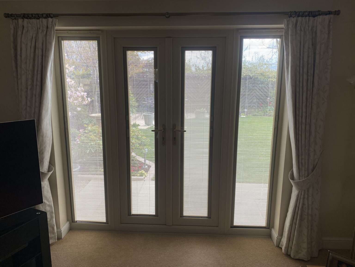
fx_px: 267
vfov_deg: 53.1
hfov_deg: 67.3
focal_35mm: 26
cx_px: 178
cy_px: 134
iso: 32
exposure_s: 1/231
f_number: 1.8
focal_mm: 4.25
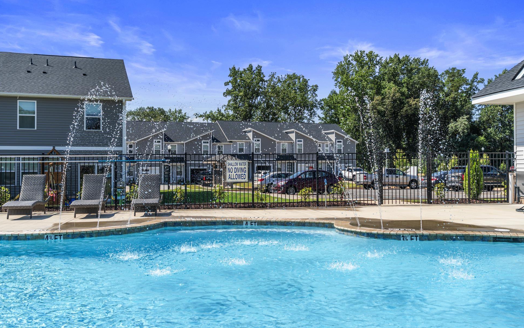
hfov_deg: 55.3
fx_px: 500
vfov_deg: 36.3
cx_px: 263
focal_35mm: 35
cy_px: 163
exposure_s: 1/640
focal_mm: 34
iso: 100
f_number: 5.6
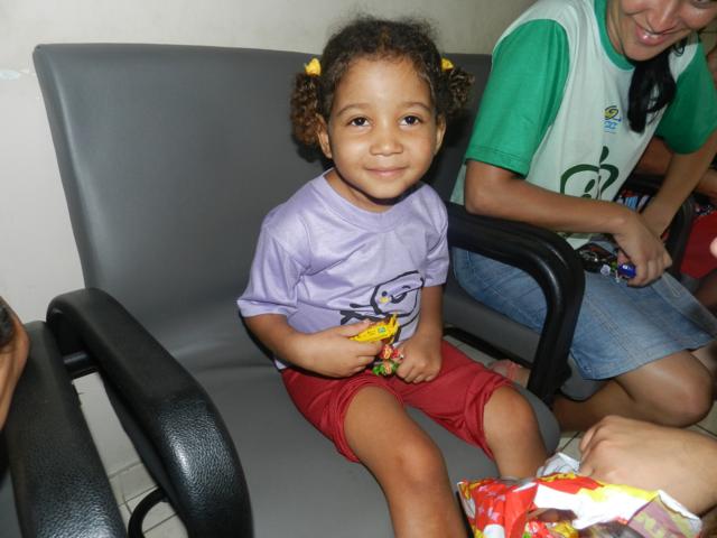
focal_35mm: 23
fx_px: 476
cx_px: 358
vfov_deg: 58.9
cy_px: 269
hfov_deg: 73.9
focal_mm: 4
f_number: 3.4
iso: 200
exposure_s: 1/30
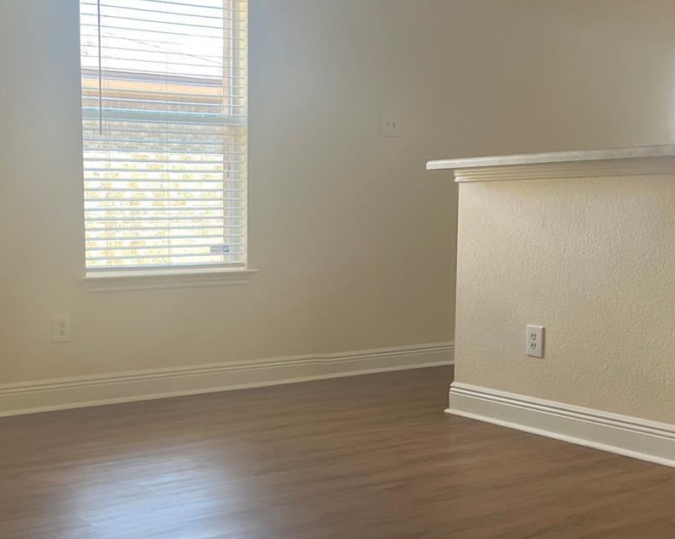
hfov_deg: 37.4
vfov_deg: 30.8
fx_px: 978
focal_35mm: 49
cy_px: 291
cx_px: 192
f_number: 1.5
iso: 80
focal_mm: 5.7
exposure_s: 1/120
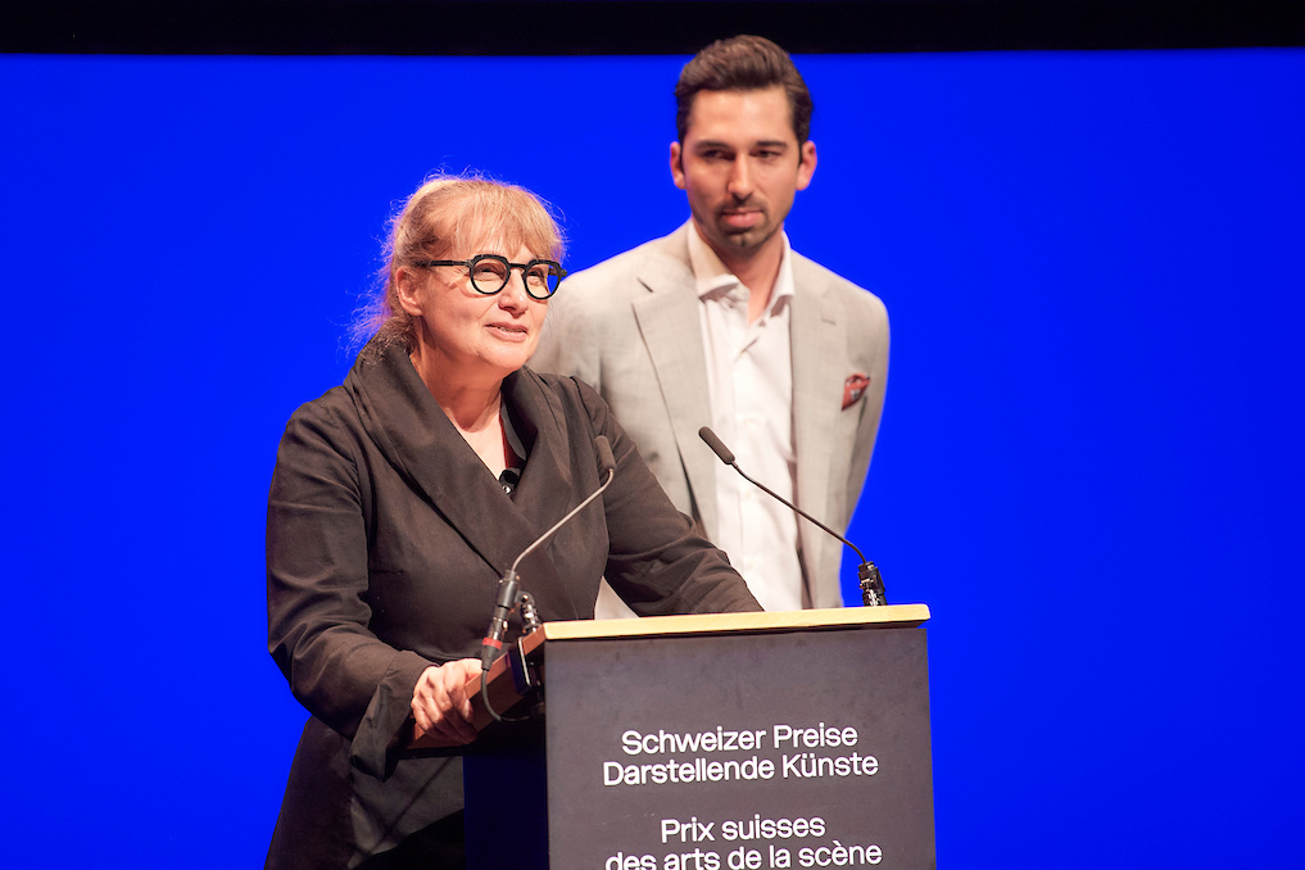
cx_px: 586
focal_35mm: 236
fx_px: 8554
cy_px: 438
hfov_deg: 8.7
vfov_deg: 5.8
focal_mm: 200
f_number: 2.8
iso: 3200
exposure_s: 1/250
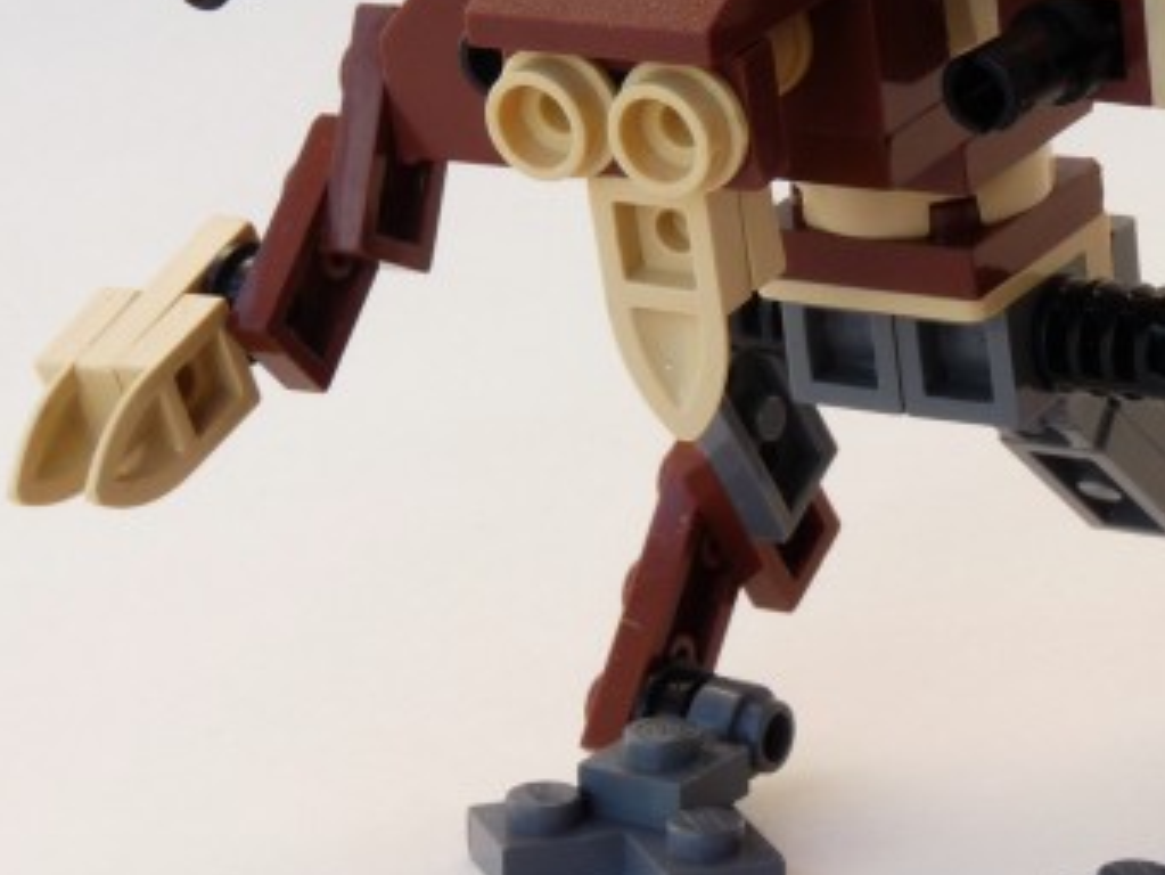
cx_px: 950
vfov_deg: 10.4
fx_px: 4814
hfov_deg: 13.7
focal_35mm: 143
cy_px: 219
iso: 100
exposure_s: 1/30
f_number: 7.1
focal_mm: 10.8
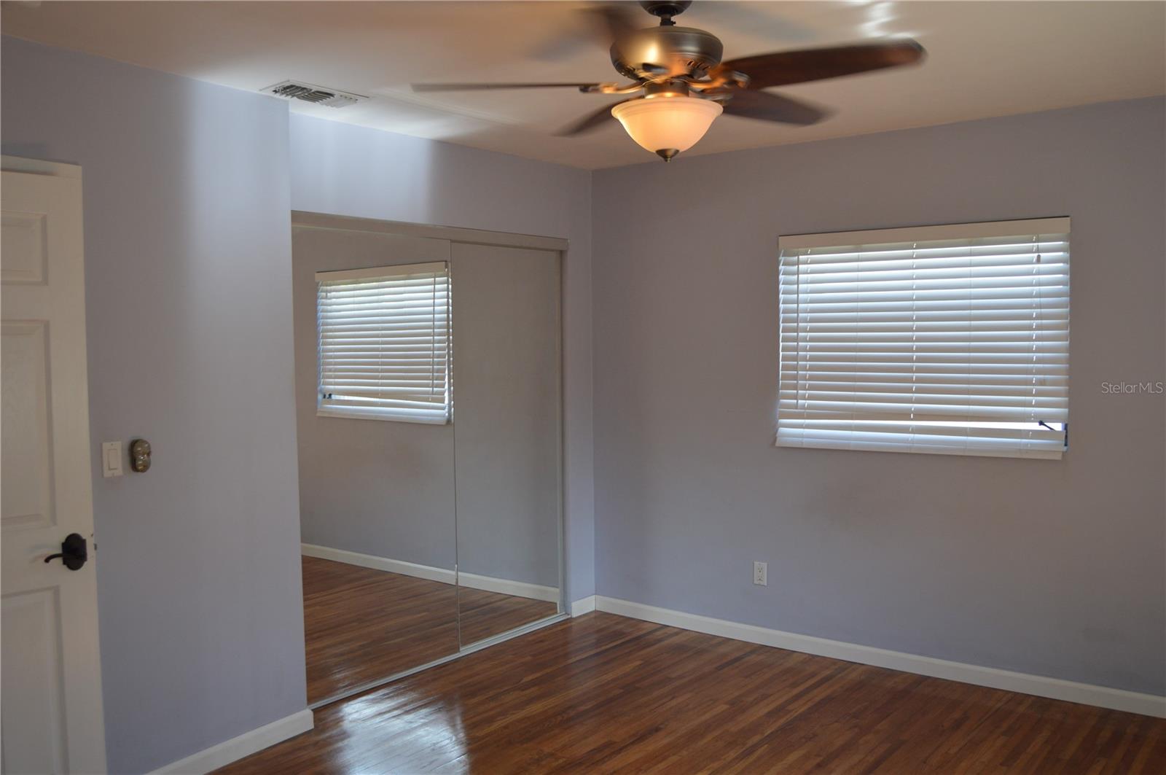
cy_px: 388
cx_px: 583
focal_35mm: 28
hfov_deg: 64.6
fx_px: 922
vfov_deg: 45.6
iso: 400
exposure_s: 1/60
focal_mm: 19
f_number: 3.5
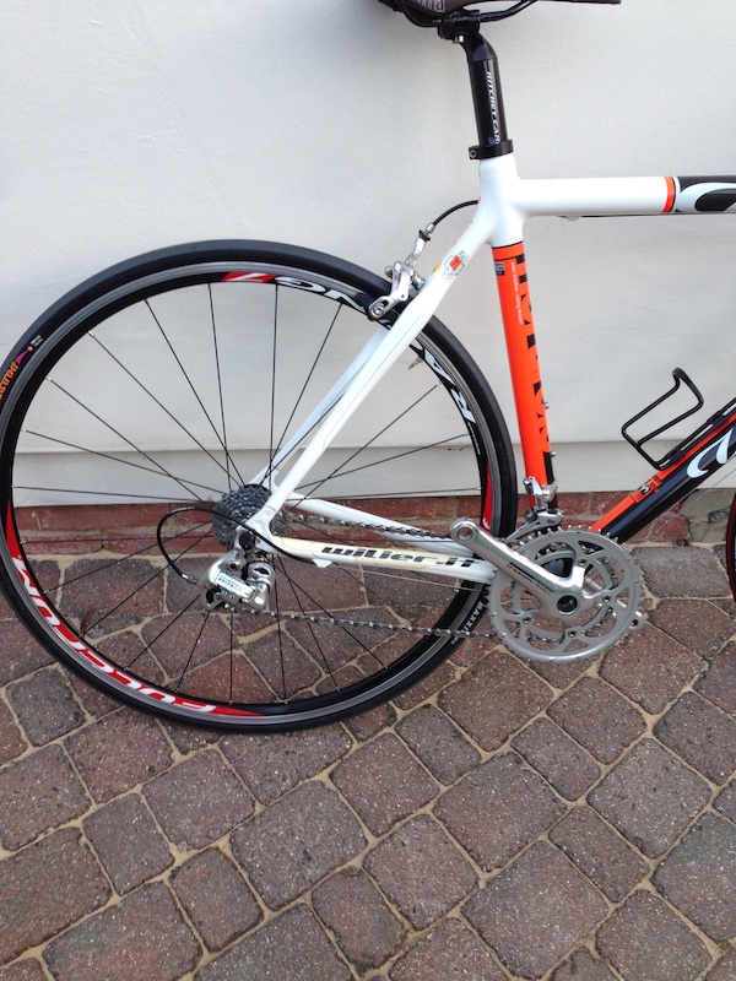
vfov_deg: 55.4
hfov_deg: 42.9
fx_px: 936
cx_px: 368
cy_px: 490
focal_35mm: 33
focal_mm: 4.12
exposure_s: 1/60
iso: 64
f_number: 2.4
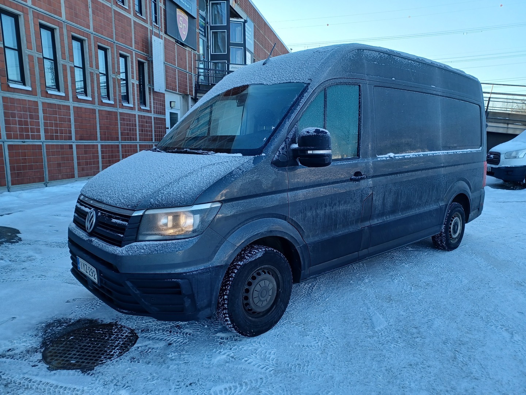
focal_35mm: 25
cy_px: 198
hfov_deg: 69.4
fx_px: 380
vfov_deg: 54.9
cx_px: 263
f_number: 1.8
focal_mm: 4.6
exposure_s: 1/113
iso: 32
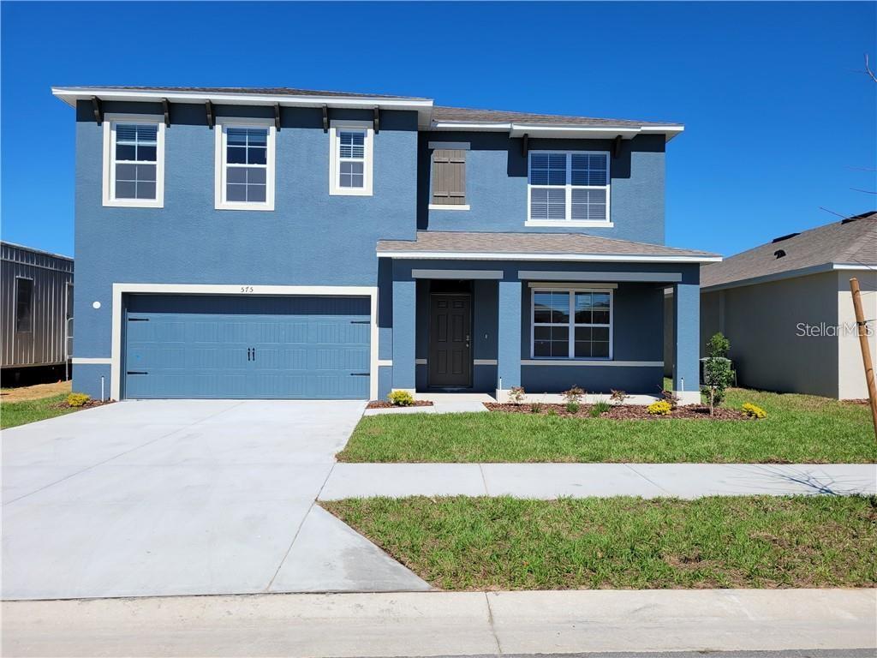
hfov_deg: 67.3
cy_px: 329
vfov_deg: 53.1
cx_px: 438
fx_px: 659
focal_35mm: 26
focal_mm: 5.4
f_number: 1.8
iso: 40
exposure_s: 1/3058
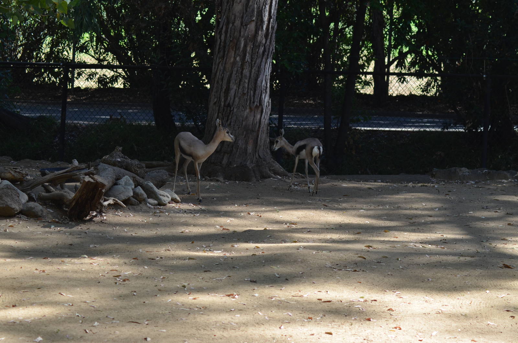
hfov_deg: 19.5
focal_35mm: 105
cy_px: 172
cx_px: 259
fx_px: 1508
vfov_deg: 13.0
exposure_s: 1/500
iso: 400
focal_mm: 70
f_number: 5.6
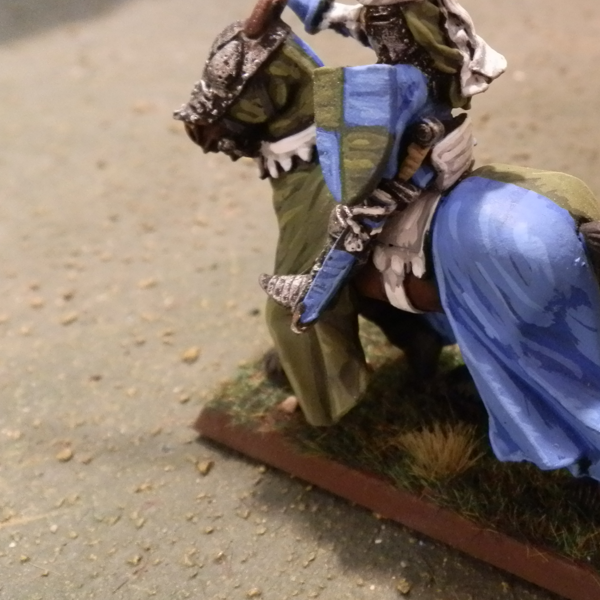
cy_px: 193
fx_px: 882
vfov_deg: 37.1
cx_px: 521
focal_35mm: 45
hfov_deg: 35.7
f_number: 3.1
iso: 400
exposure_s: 1/50
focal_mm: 5
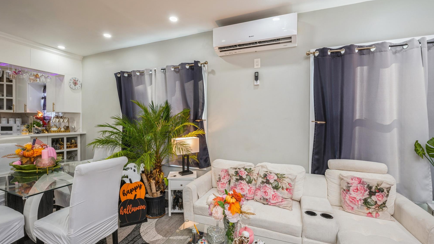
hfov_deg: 103.0
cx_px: 216
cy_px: 134
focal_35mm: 15
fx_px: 173
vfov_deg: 70.3
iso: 200
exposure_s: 1/3
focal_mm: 14
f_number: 11
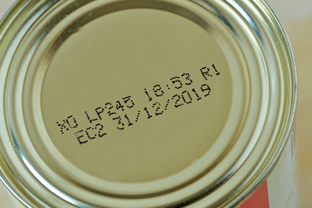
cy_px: 104
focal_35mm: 135
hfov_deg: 15.2
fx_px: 1170
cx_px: 156
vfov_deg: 10.2
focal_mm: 90
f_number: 11
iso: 100
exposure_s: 1/2
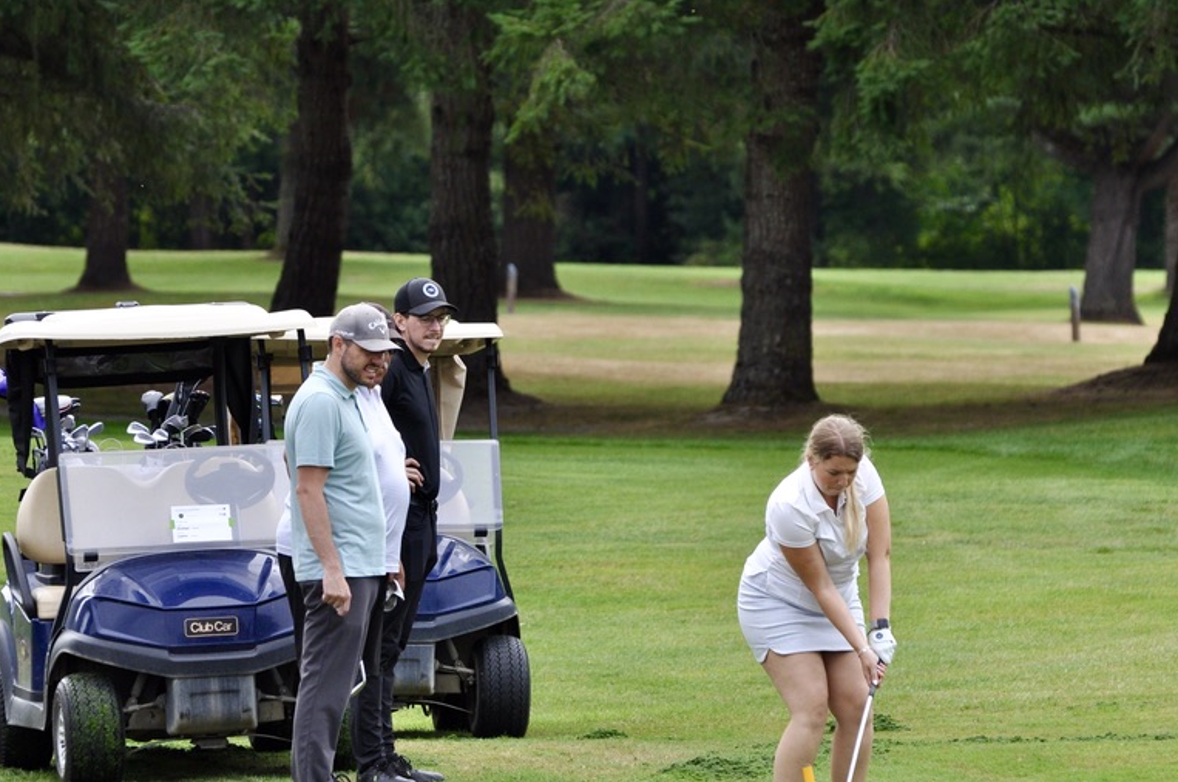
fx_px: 11529
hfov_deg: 5.8
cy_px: 426
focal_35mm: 353
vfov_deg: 3.9
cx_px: 570
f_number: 5
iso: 400
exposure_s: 1/1250
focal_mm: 165
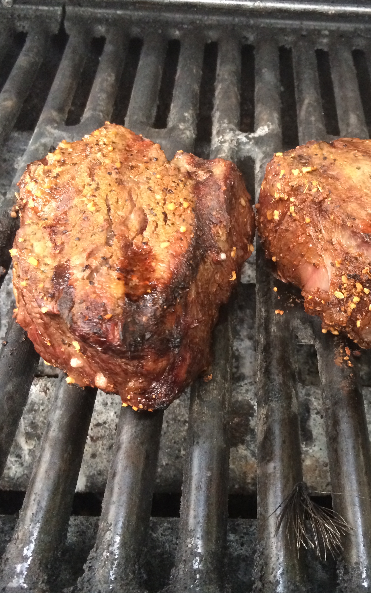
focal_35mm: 43
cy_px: 295
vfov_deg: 46.2
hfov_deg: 29.5
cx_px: 263
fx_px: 696
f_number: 2.2
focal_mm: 4.12
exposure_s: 1/20
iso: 320
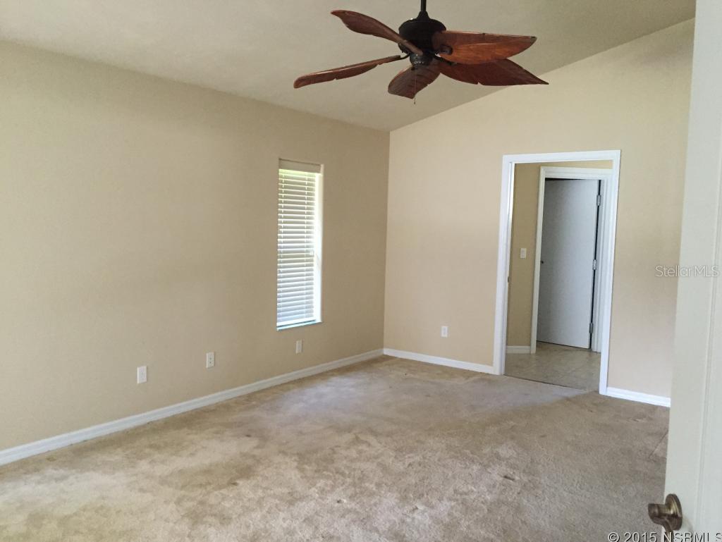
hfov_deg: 61.6
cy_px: 271
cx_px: 361
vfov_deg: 48.3
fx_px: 605
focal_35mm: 29
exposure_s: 1/20
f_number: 2.2
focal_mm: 4.15
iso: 250
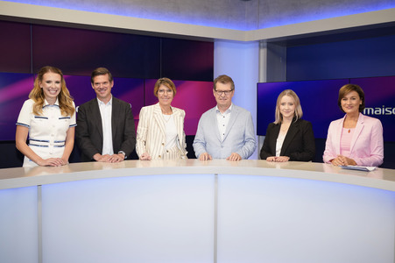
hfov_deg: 54.5
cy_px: 132
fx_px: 384
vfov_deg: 37.8
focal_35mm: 35
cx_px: 198
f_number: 5.6
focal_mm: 35
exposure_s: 1/125
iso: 2000
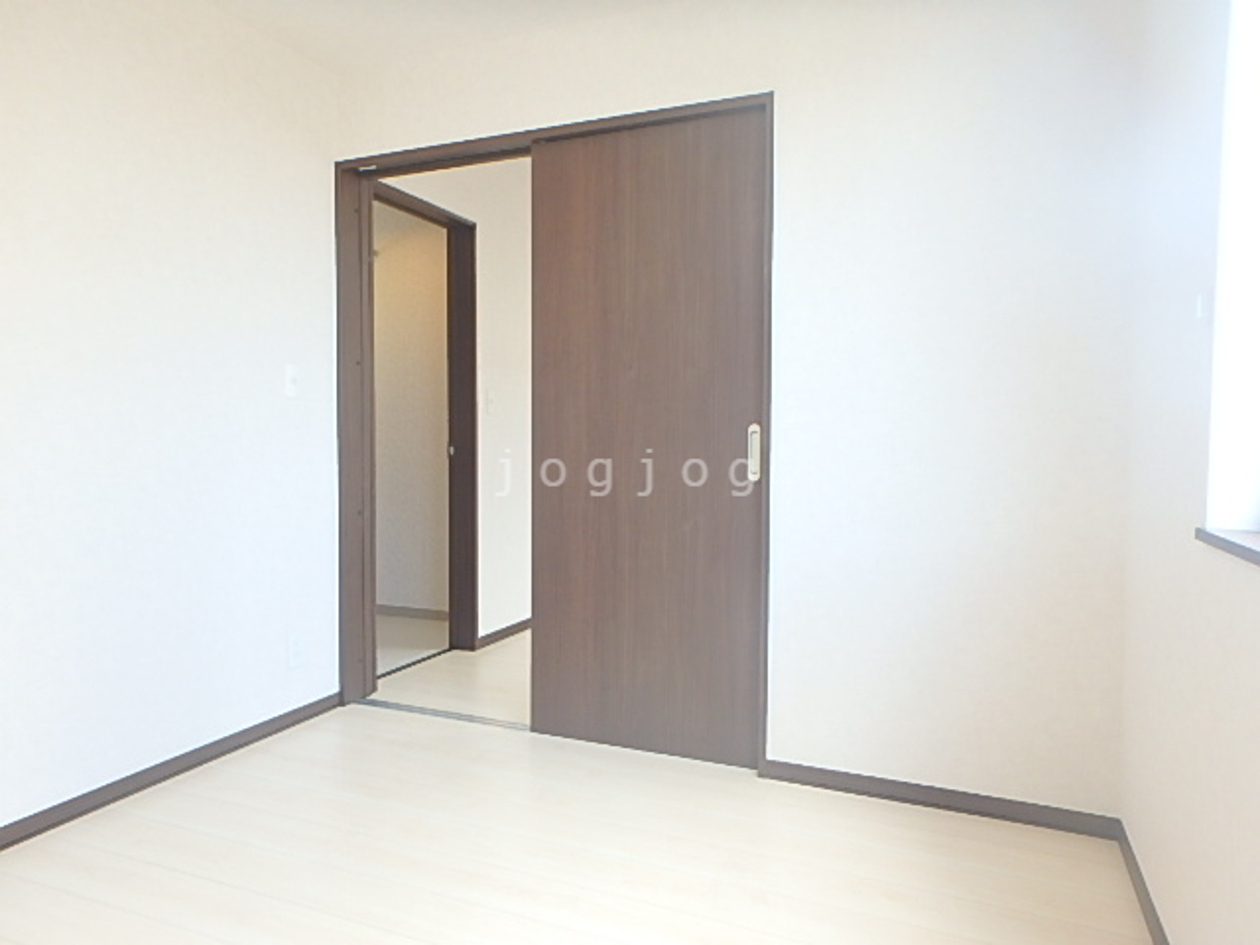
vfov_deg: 63.4
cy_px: 472
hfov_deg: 79.0
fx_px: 764
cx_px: 630
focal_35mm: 21
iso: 200
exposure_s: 1/50
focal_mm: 3.7
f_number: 3.5
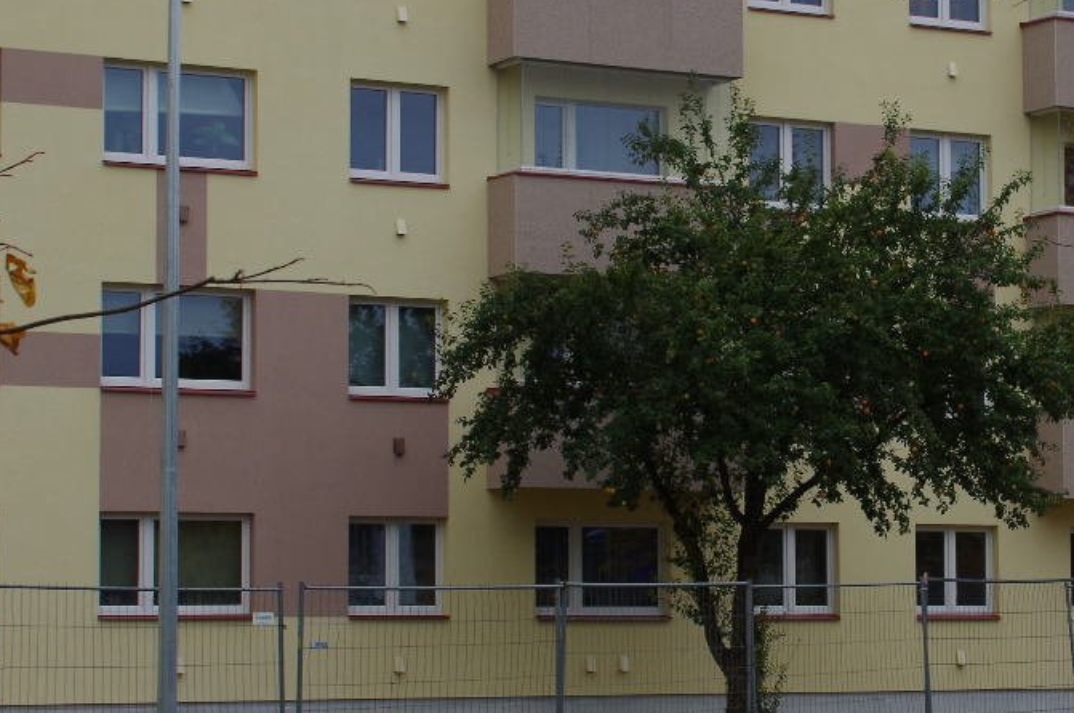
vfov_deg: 11.5
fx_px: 3544
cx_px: 775
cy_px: 306
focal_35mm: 119
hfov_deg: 17.2
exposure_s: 1/60
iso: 250
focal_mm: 33
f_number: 8
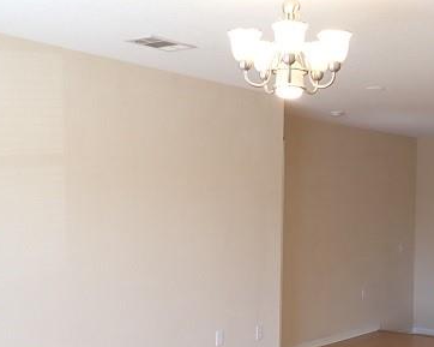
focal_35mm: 54
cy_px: 238
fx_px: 693
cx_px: 312
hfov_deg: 34.2
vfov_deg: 27.9
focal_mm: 4.5
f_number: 2
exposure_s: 1/60
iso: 100
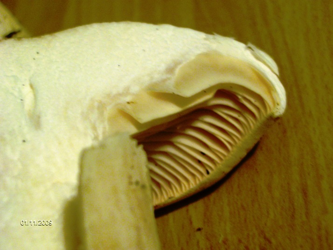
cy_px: 125
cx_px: 166
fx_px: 597
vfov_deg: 23.7
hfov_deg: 31.2
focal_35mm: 62
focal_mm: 10.19
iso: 100
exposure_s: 1/4.57
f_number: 3.5
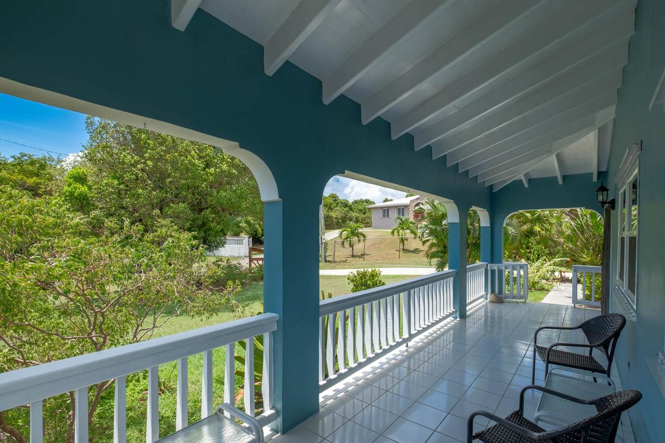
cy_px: 222
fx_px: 277
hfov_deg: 100.4
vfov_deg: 77.3
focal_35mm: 15
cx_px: 332
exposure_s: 1/1250
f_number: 5.6
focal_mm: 10
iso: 200
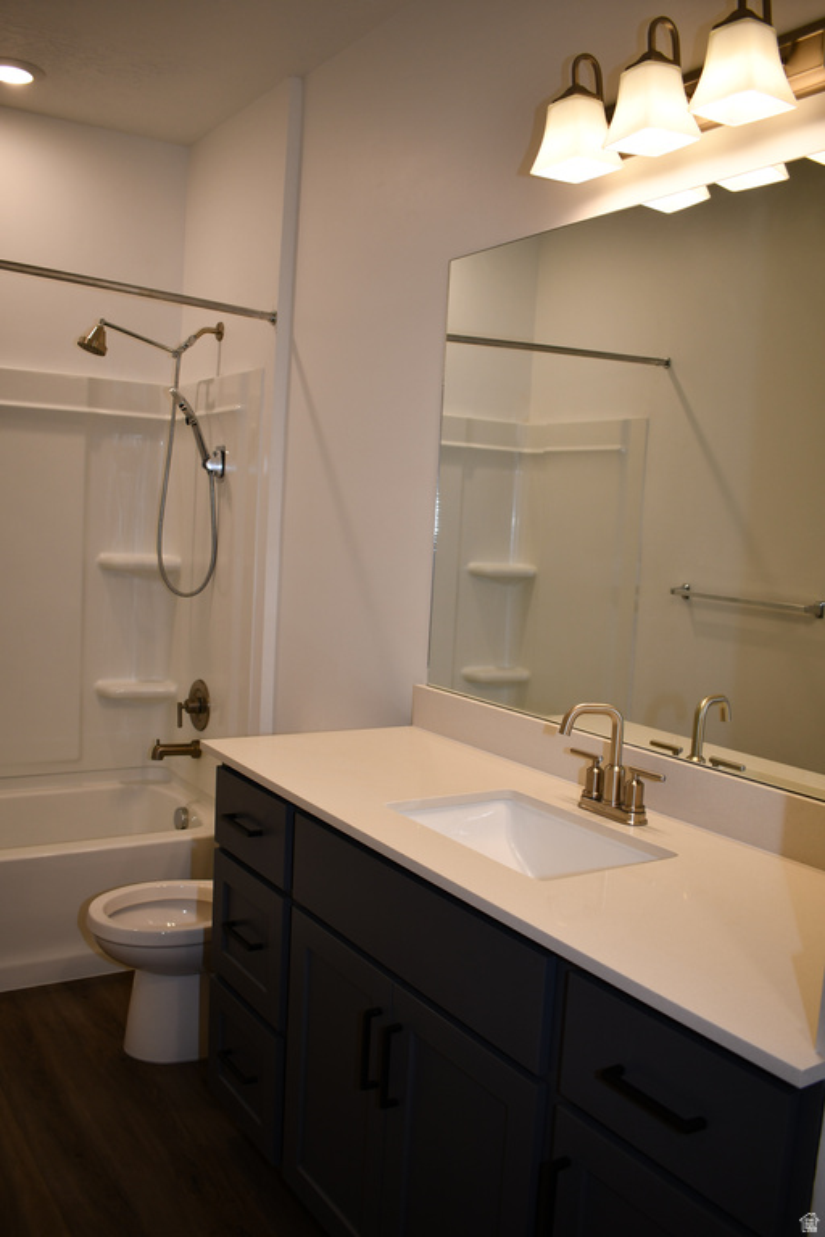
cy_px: 618
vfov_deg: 61.9
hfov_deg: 43.6
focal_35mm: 30
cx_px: 412
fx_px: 1031
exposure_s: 1/80
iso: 200
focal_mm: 20
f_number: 4.5
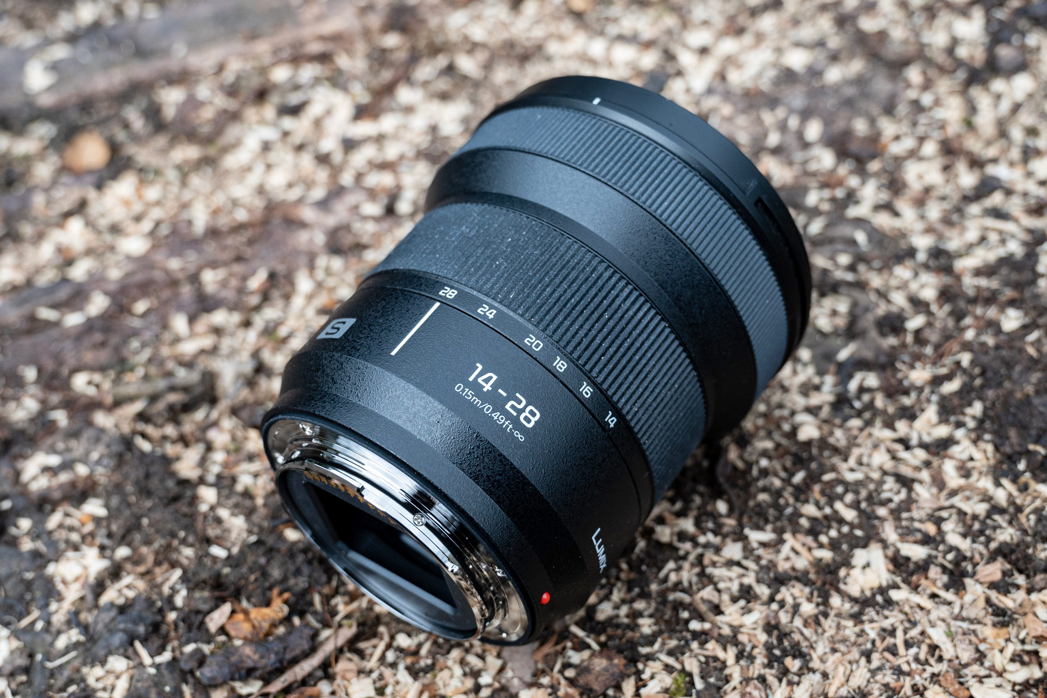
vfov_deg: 31.9
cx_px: 524
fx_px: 1221
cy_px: 349
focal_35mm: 42
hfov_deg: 46.4
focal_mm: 28
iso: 400
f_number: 5.6
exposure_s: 1/320
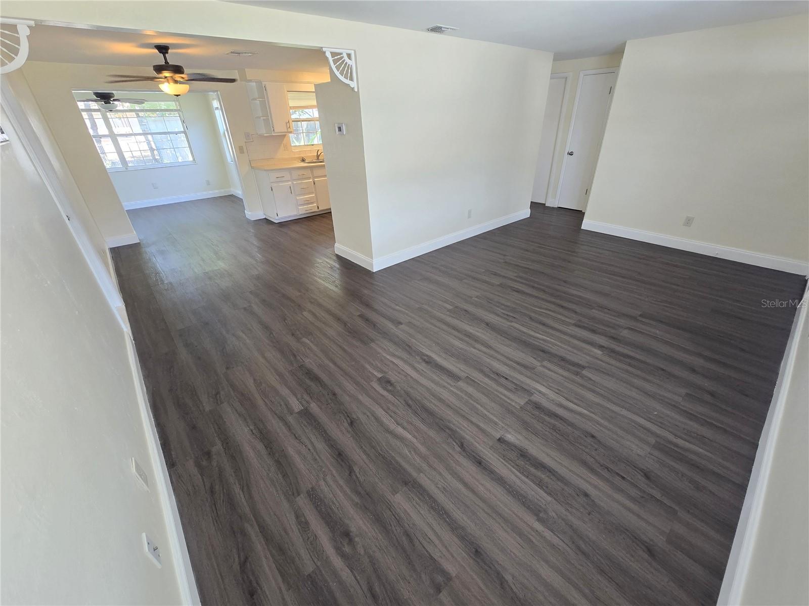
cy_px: 303
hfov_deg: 106.2
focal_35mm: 13
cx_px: 404
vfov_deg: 89.9
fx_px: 304
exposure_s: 1/60
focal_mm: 2.2
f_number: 2.2
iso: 125
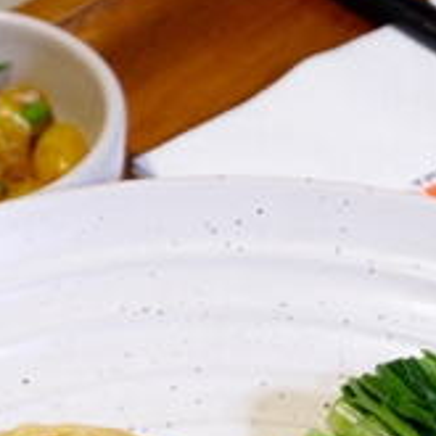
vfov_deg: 6.7
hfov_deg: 6.8
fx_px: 3662
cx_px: -38
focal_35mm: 257
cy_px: 580
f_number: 5.6
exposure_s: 1/52
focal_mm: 46.7
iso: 800
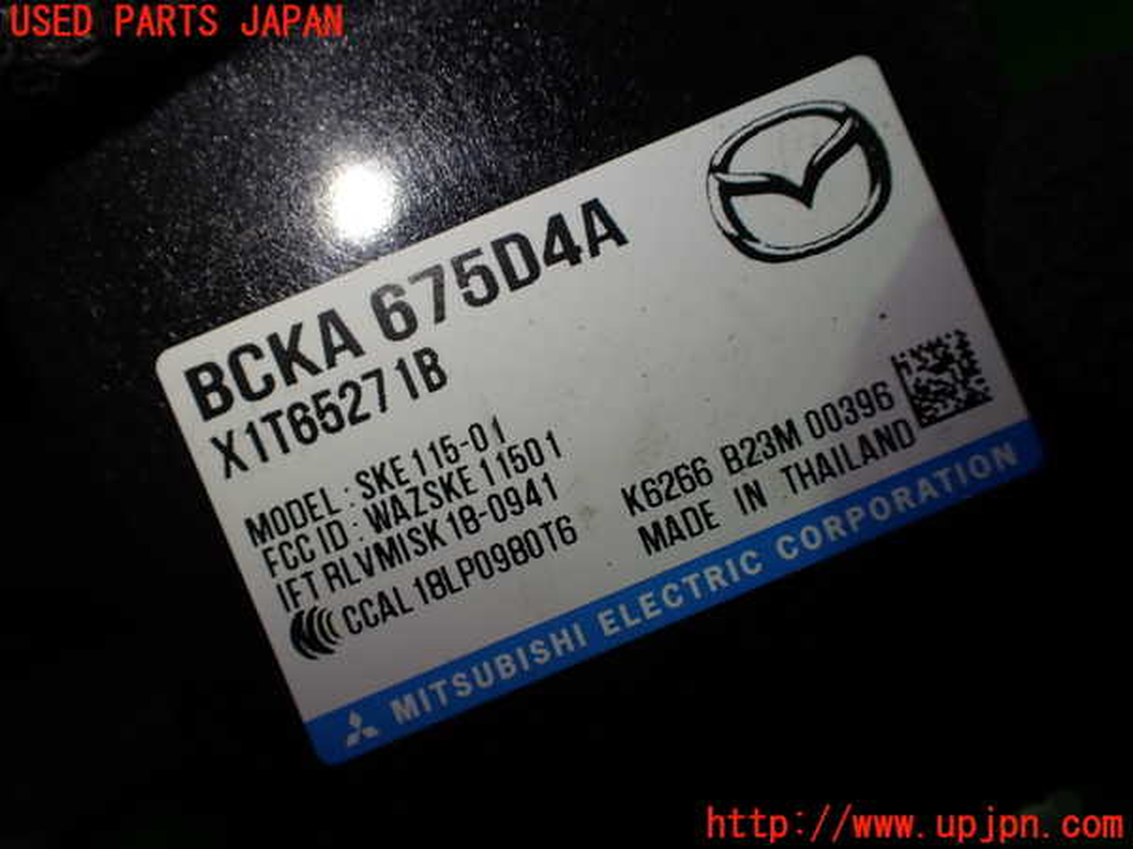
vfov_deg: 46.8
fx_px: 982
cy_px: 424
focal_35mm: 30
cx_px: 566
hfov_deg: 60.0
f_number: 3.2
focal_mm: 5.4
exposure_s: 1/160
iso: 100
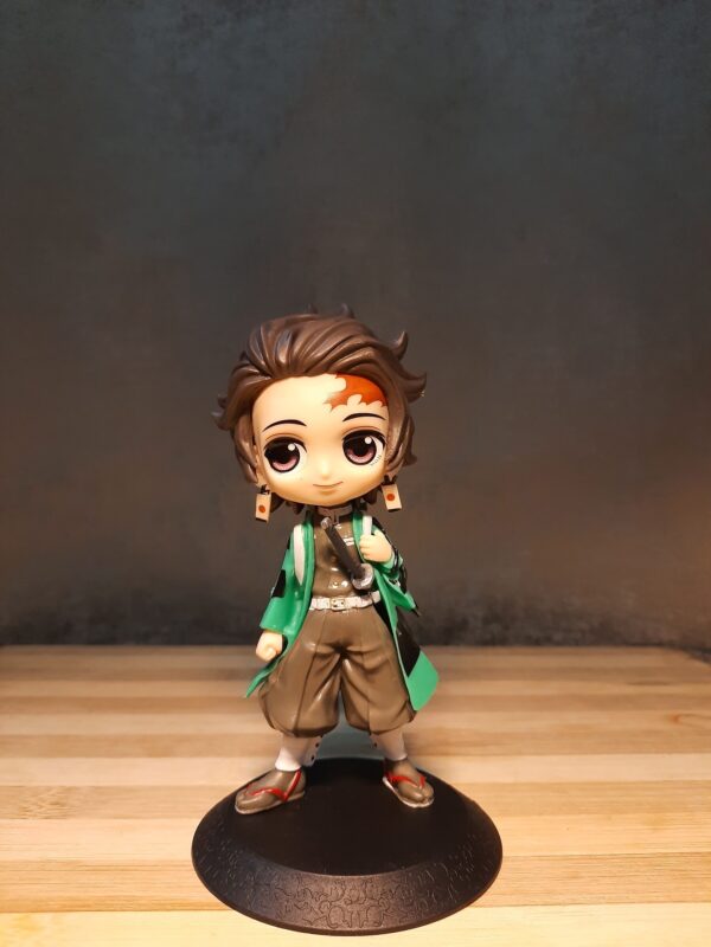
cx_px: 356
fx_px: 685
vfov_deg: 69.4
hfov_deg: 54.9
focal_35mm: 25
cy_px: 474
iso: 250
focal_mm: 4.6
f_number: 2
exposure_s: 1/33
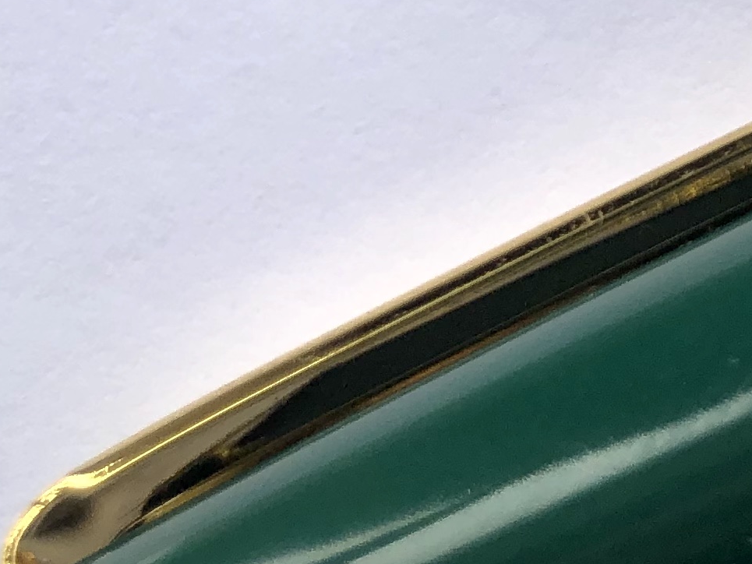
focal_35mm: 117
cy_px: -401
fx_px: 2542
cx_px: 1523
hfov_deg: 14.1
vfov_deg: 11.8
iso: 20
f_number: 1.8
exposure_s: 1/262
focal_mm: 3.99
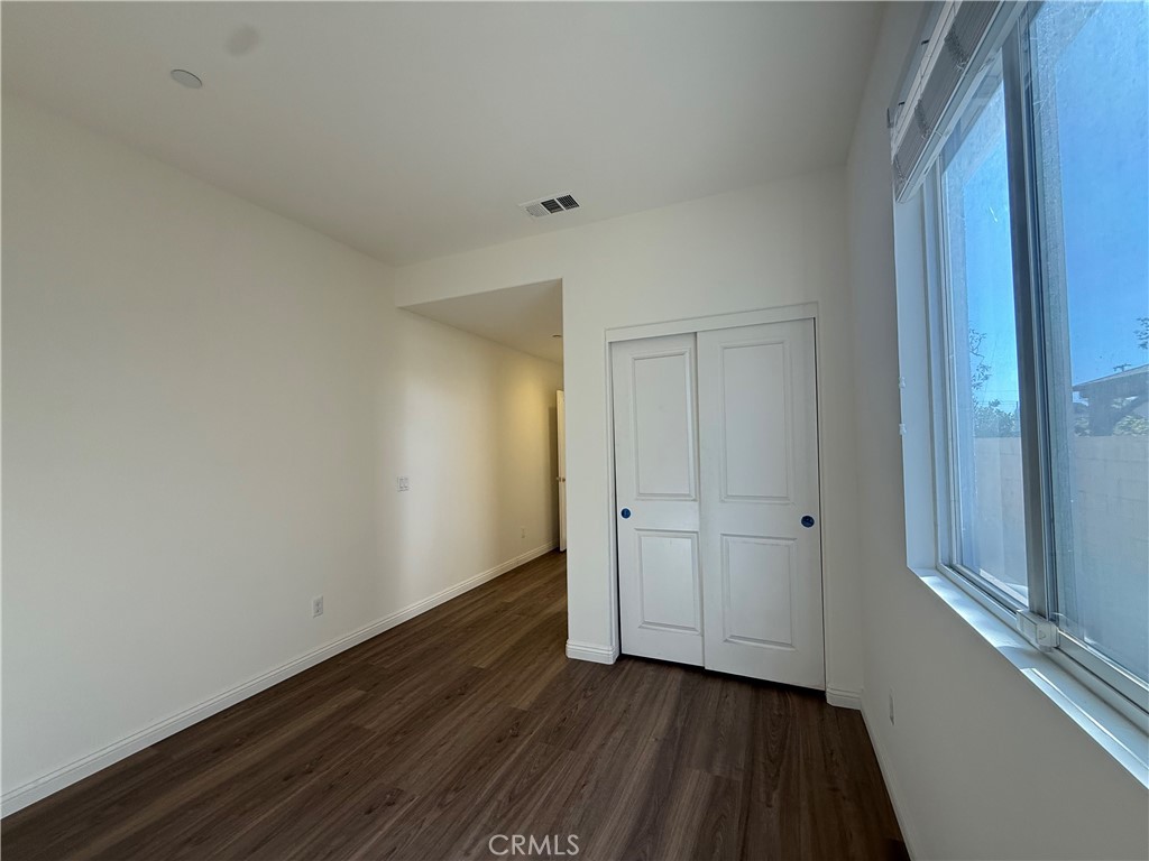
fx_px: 465
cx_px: 574
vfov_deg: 85.7
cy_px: 430
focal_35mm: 14
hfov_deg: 102.1
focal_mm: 2.22
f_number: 2.2
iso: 160
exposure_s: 1/99
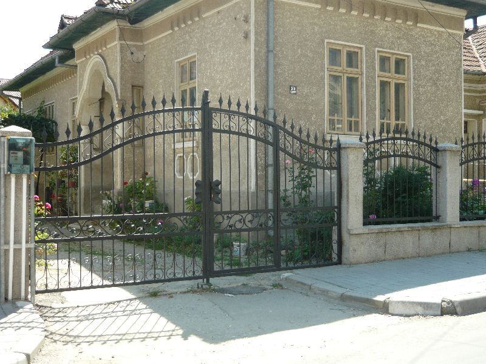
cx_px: 243
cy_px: 182
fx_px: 576
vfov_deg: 35.1
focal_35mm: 41
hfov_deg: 45.8
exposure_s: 1/320
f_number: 3
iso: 100
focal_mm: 6.8
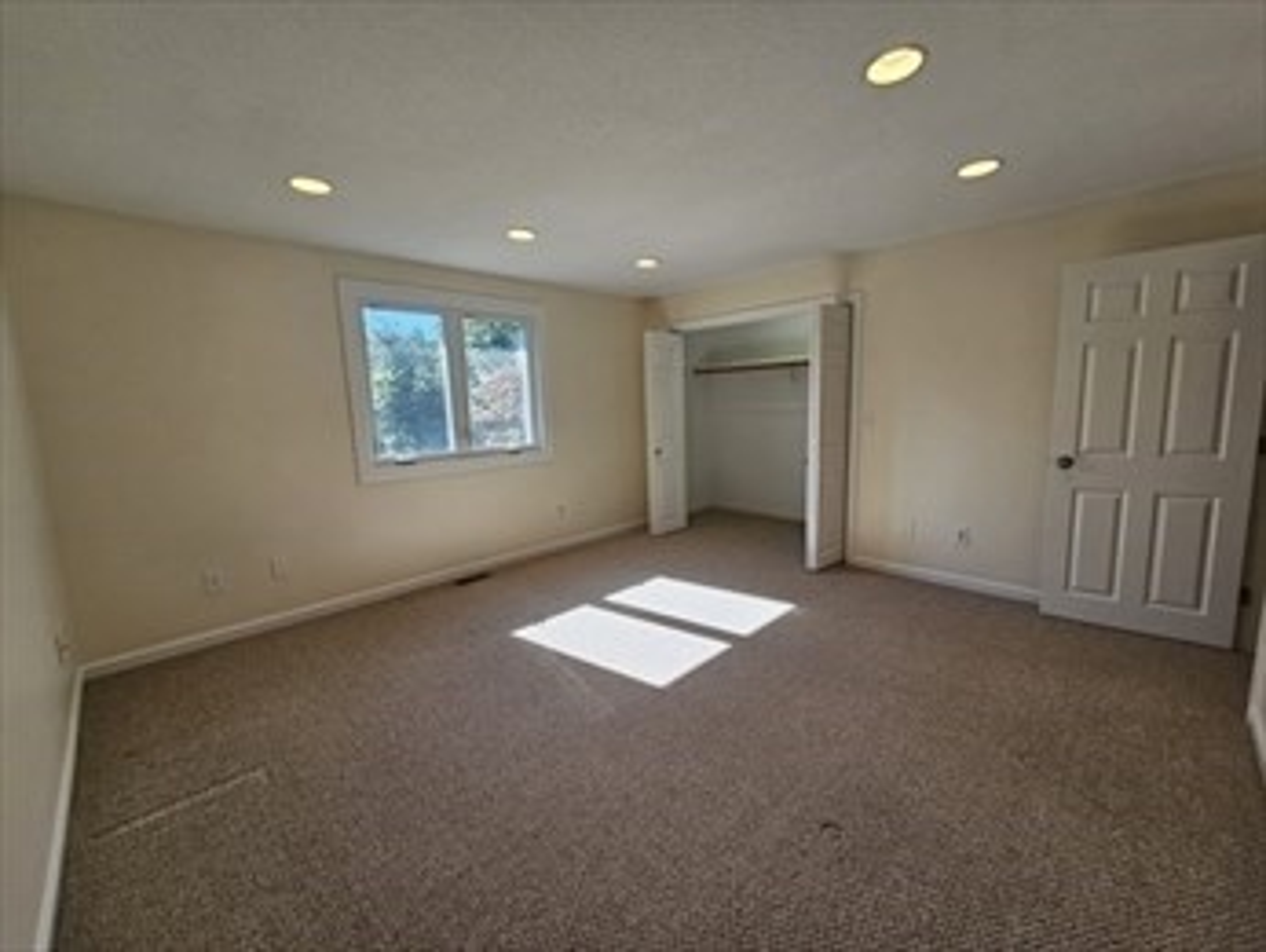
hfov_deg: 106.1
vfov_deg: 90.0
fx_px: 476
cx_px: 633
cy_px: 476
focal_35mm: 13
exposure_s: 1/120
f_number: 2.2
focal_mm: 2.2
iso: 64
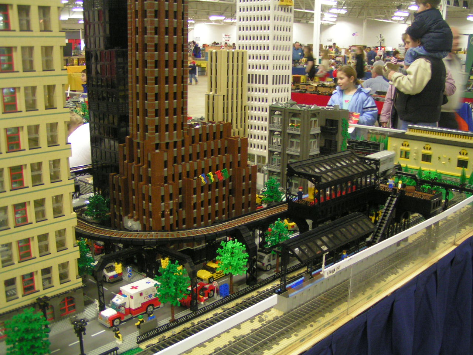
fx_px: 519
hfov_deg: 49.0
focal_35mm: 38
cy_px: 178
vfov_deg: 37.7
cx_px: 236
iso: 200
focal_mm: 5.8
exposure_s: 1/10
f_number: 2.8
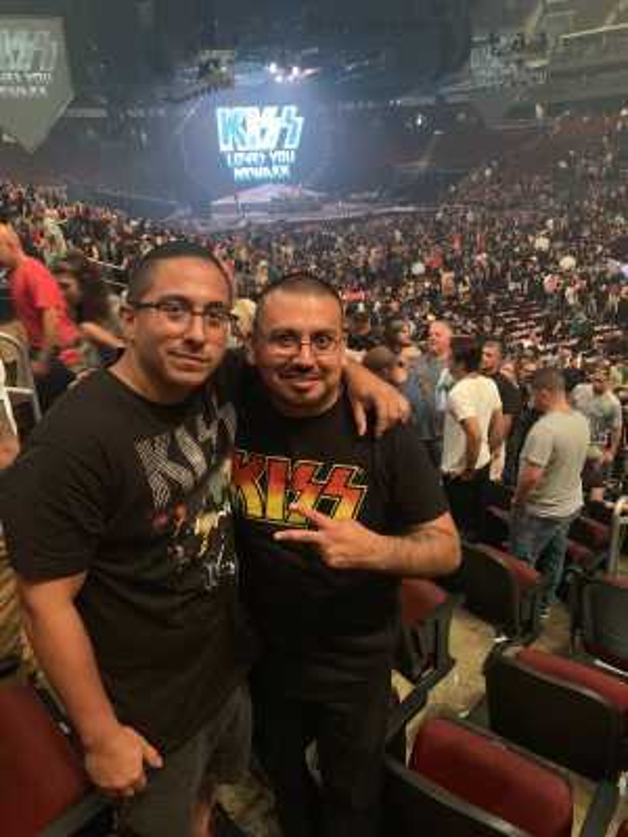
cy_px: 418
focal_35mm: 26
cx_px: 314
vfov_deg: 67.3
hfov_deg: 53.1
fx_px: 629
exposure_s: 1/15
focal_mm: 4.25
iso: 800
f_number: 1.8
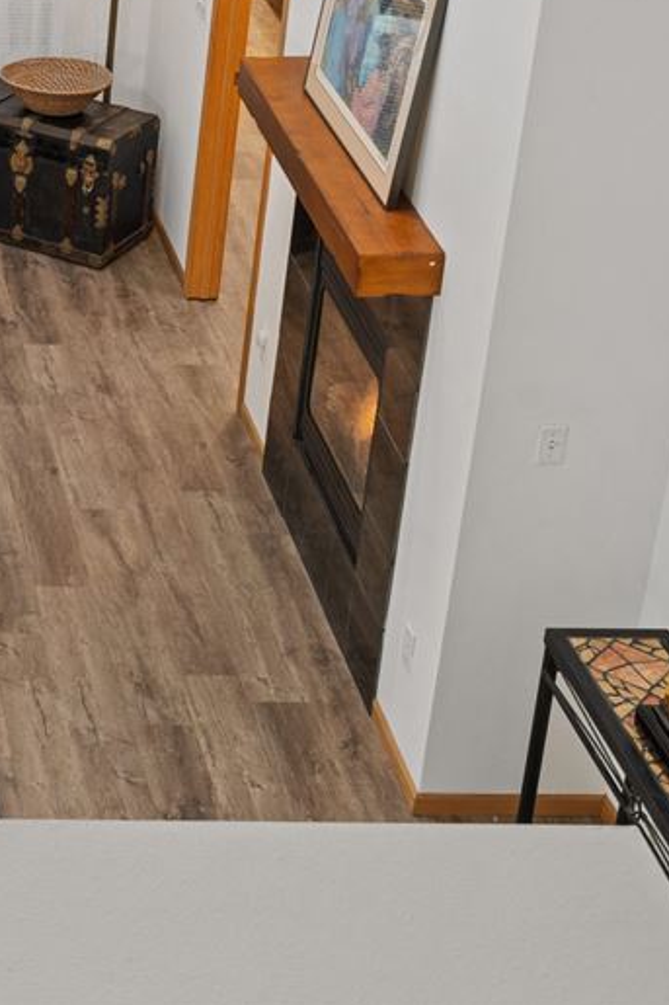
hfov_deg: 14.5
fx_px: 2427
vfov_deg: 23.0
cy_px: 179
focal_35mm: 87
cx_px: -382
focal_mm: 35
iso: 800
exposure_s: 1/2.5
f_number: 8
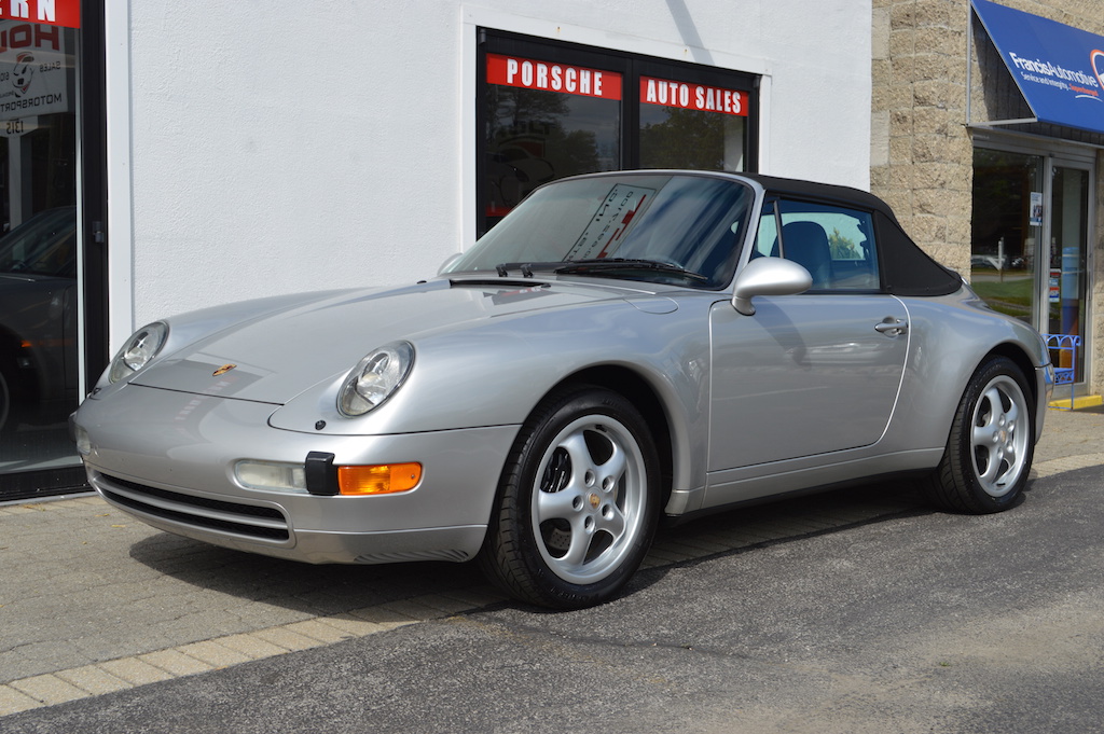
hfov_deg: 43.6
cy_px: 367
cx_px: 552
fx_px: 1379
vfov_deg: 29.8
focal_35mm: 45
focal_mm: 30
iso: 100
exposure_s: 1/250
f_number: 8
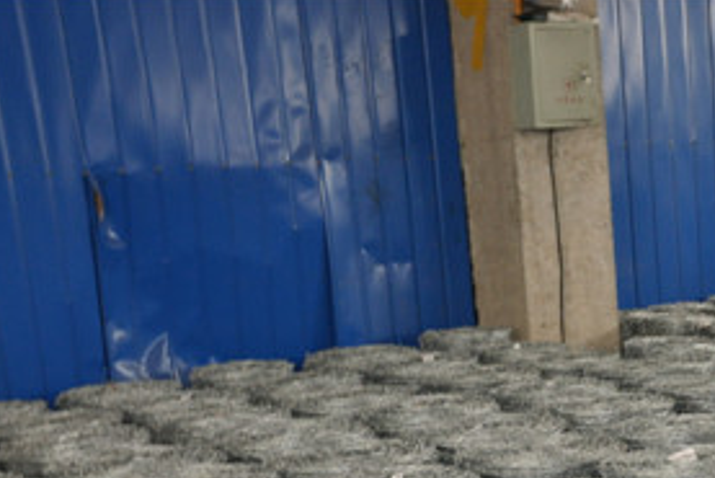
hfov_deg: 24.2
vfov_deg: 16.4
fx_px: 1611
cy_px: 509
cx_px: 658
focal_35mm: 81
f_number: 4
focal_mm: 25
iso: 800
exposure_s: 1/10
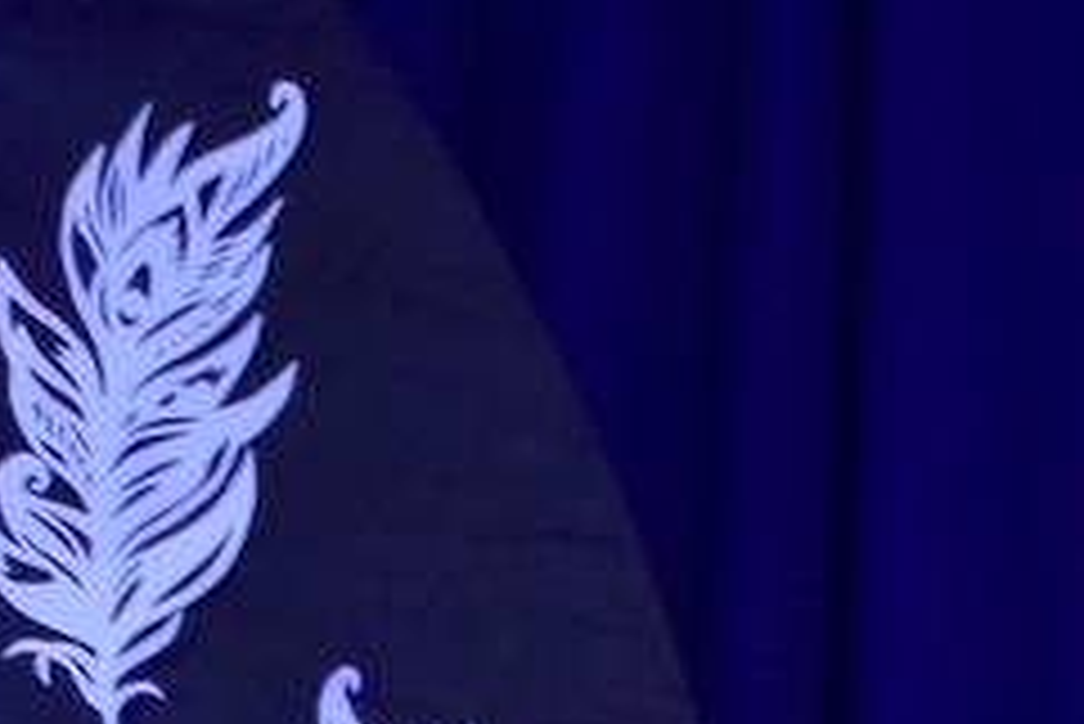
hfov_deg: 8.9
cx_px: 139
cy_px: 1686
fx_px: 6974
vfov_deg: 5.7
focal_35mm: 231
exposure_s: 1/60
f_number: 4.2
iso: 450
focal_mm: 31
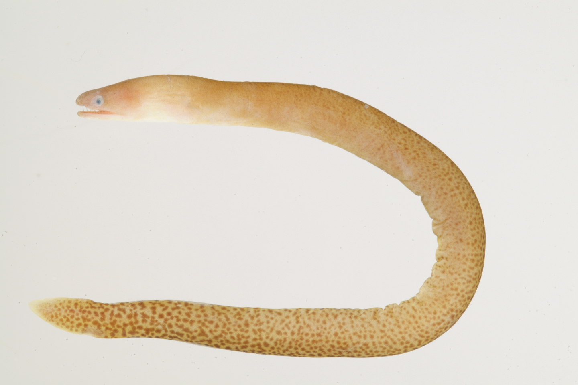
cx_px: 289
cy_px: 192
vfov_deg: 8.7
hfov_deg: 13.0
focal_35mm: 158
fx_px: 2537
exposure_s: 1/60
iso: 100
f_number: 27
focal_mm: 105
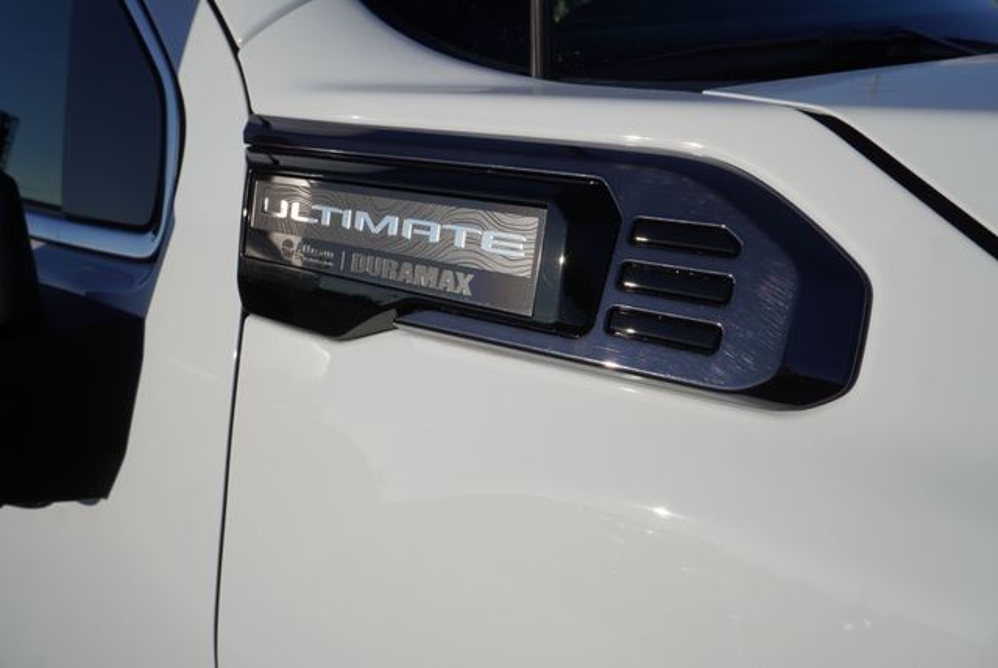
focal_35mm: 28
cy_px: 334
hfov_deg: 64.5
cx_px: 499
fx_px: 791
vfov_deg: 45.8
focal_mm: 19
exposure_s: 1/400
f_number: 10
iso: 100
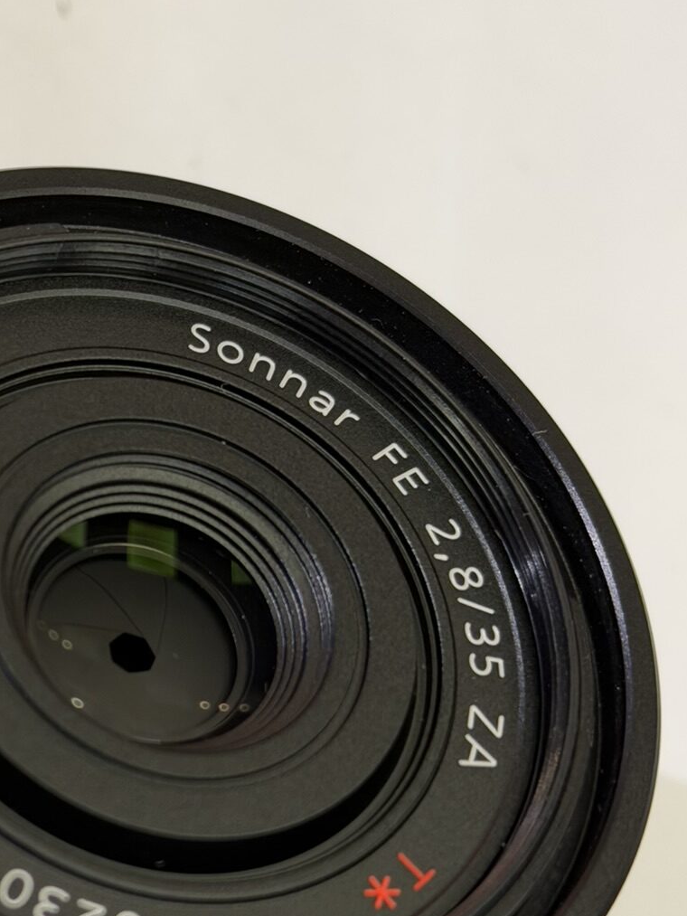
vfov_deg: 20.1
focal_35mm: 97
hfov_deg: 15.1
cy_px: 633
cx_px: 57
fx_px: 2566
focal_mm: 6.76
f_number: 1.78
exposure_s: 1/100
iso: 80
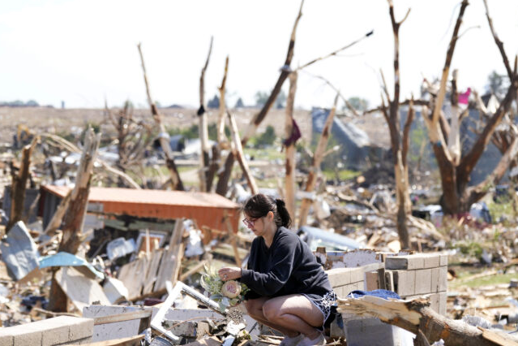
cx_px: 287
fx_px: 2532
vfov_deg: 7.8
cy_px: 172
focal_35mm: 176
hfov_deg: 11.7
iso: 400
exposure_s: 1/800
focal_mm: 150
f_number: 5.6
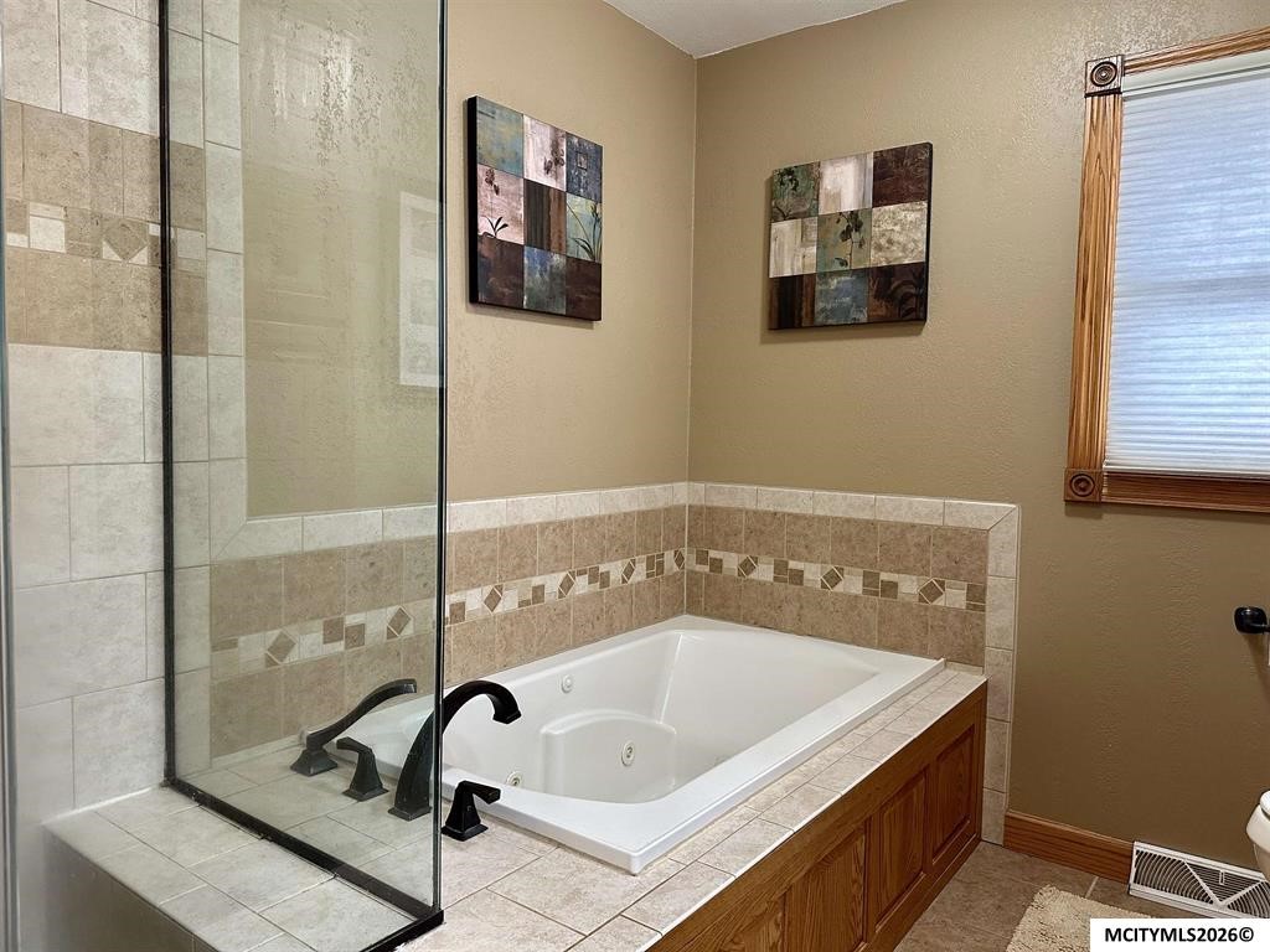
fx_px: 881
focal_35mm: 24
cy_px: 476
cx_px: 635
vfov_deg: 56.8
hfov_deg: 71.6
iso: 250
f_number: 1.78
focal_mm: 6.86
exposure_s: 1/60
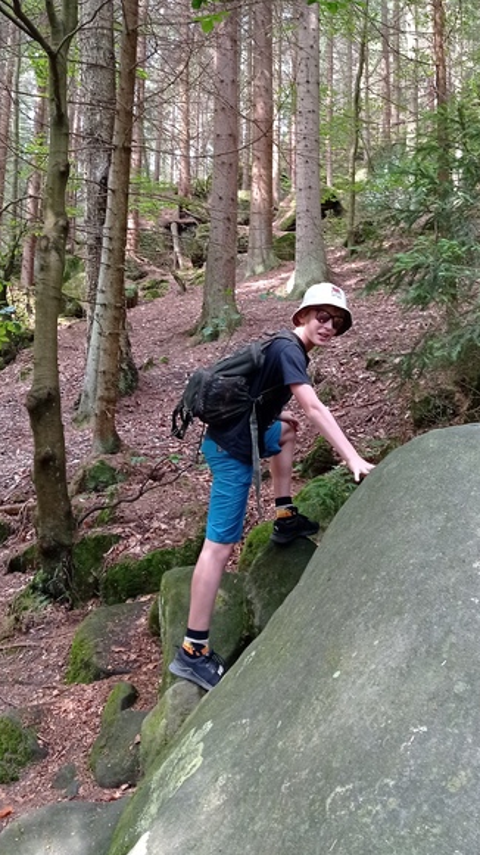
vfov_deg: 48.1
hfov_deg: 28.2
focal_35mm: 42
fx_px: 951
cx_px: 312
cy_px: 351
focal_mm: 4.74
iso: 158
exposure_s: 1/60
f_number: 1.79
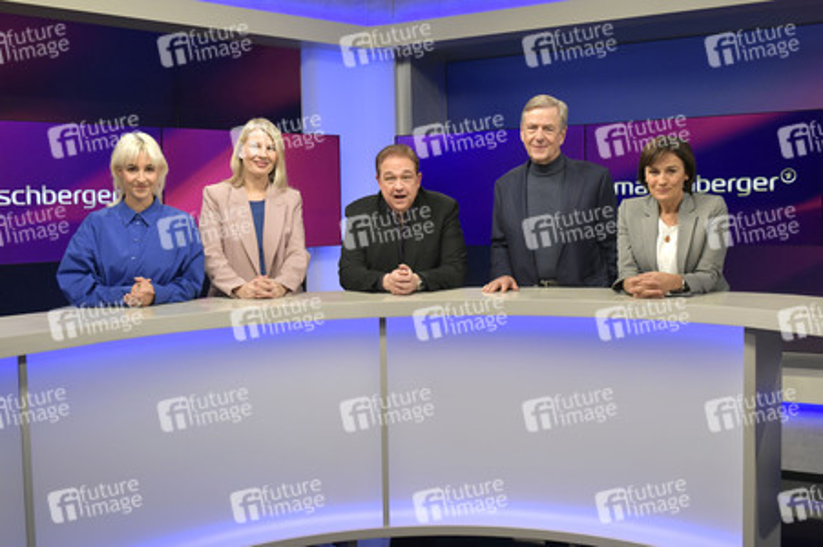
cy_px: 274
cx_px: 412
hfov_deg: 53.2
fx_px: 822
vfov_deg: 36.8
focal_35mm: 36
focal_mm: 36
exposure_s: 1/200
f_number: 5.6
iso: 1600
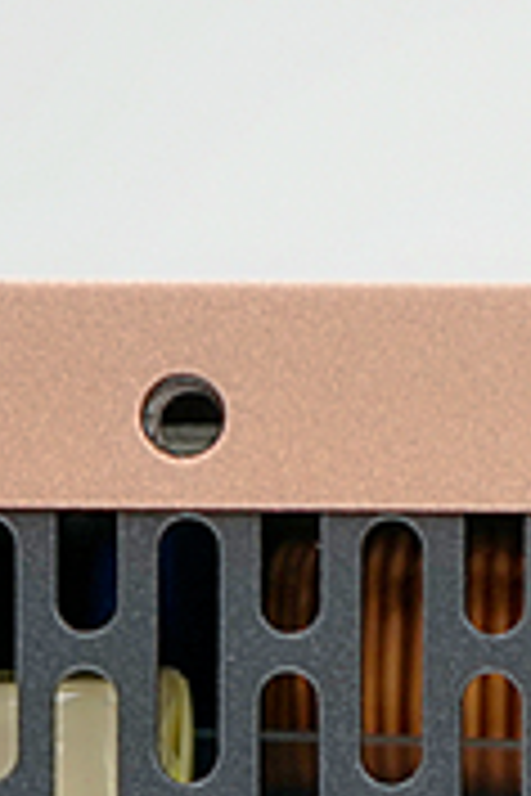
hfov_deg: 5.0
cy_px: 1324
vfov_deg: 7.6
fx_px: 5885
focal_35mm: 266
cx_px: 1202
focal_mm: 48
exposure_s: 1/100
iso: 160
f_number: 4.5
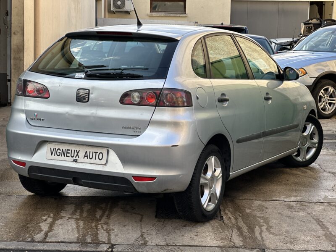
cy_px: 126
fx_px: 747
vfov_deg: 19.1
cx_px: 168
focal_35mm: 77
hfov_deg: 25.3
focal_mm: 9
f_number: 2.8
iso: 20
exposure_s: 1/121
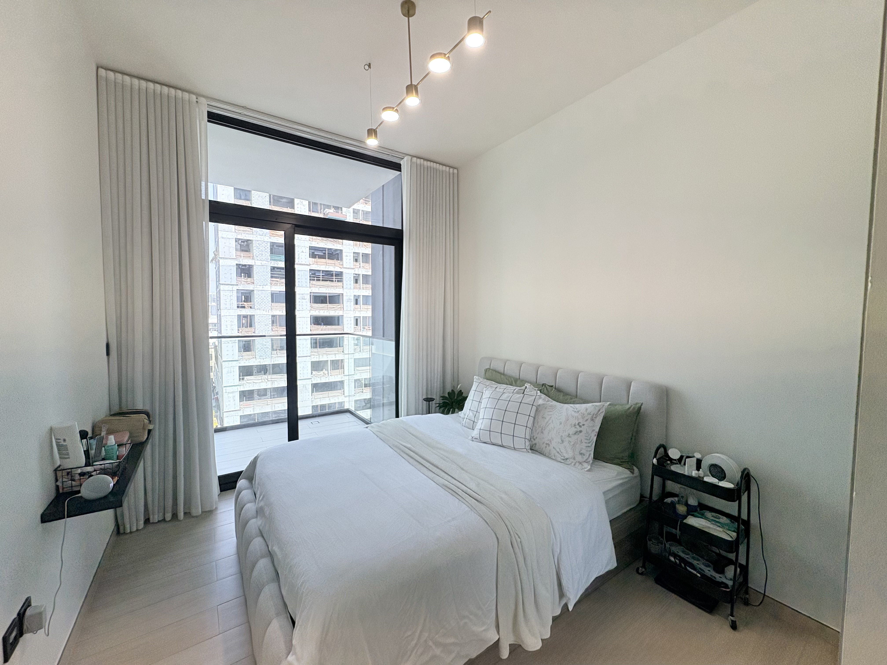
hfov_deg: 102.1
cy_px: 332
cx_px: 444
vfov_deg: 85.7
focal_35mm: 14
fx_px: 359
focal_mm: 2.22
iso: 64
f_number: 2.2
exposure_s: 1/179
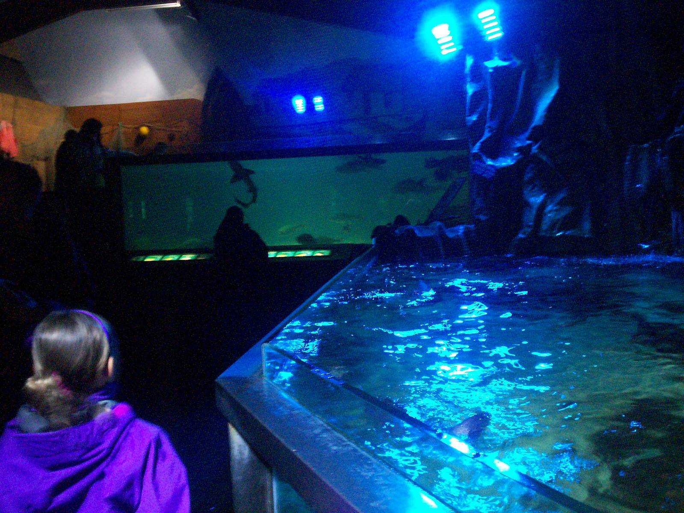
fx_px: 711
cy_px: 256
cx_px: 342
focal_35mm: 36
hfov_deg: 51.4
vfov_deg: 39.7
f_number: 4.5
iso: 400
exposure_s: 1/8
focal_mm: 5.9
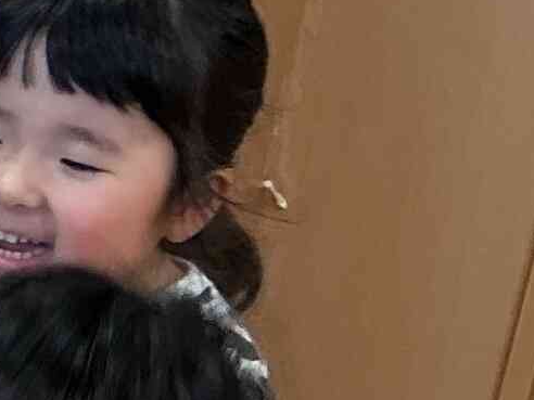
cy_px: 809
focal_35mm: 177
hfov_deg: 9.9
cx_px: -733
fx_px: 2730
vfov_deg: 8.0
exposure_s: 1/60
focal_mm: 3
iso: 40
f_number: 1.8
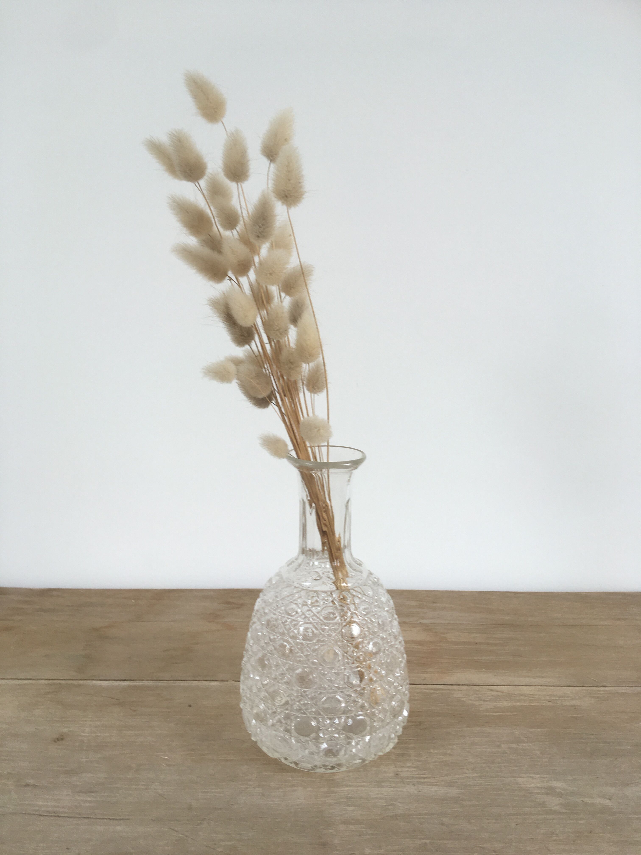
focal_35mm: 29
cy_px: 428
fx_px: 716
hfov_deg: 48.2
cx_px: 320
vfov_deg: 61.7
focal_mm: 4.15
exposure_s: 1/50
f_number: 2.2
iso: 25
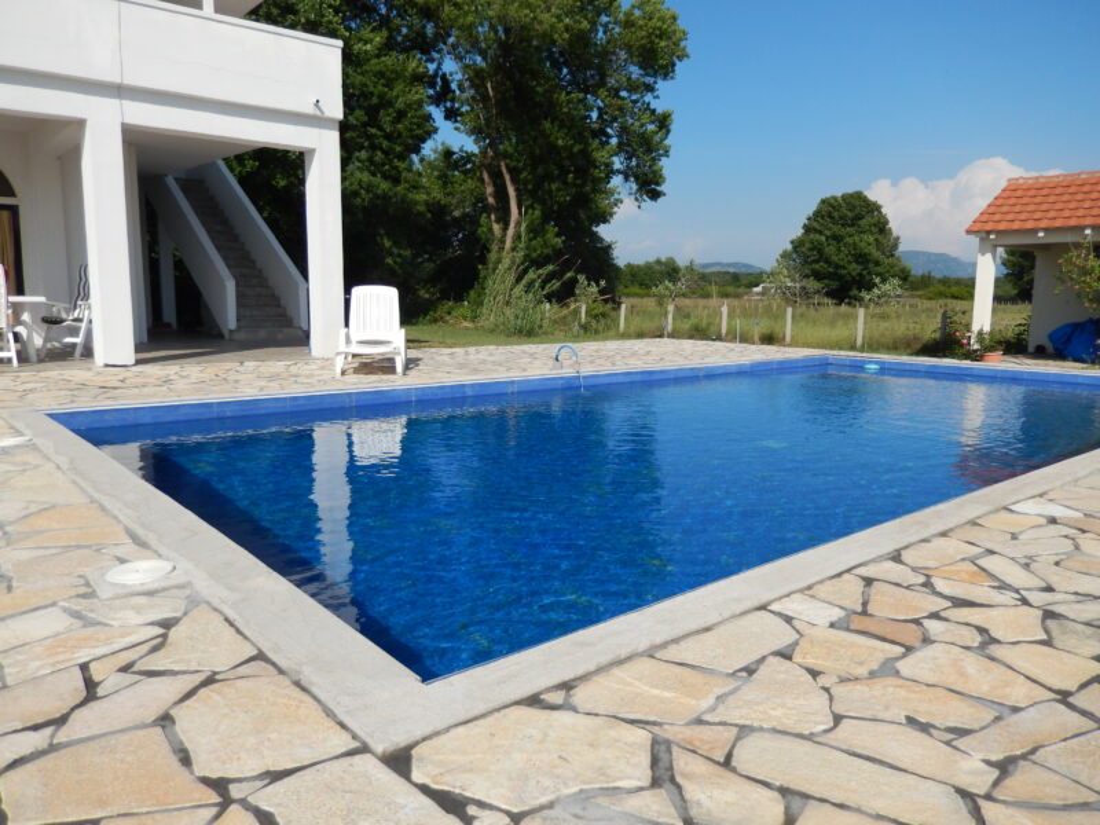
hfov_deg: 69.4
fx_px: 794
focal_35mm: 25
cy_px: 412
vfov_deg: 54.9
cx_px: 550
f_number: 6.8
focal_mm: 4.5
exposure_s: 1/640
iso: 125
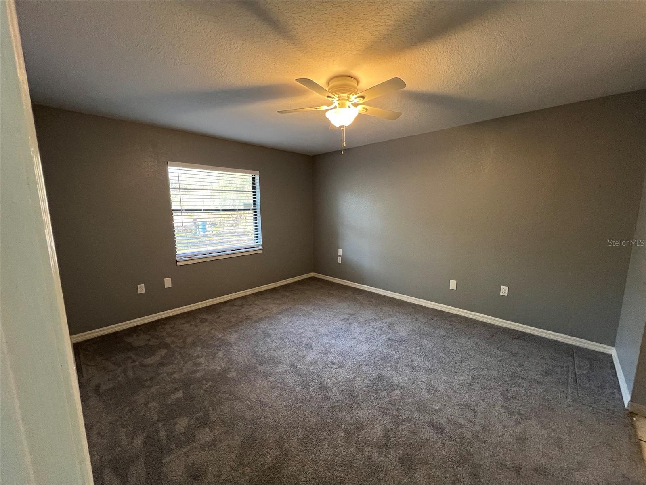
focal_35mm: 13
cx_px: 323
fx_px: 243
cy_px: 242
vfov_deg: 89.9
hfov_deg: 106.2
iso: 320
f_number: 1.8
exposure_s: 1/60
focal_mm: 1.57
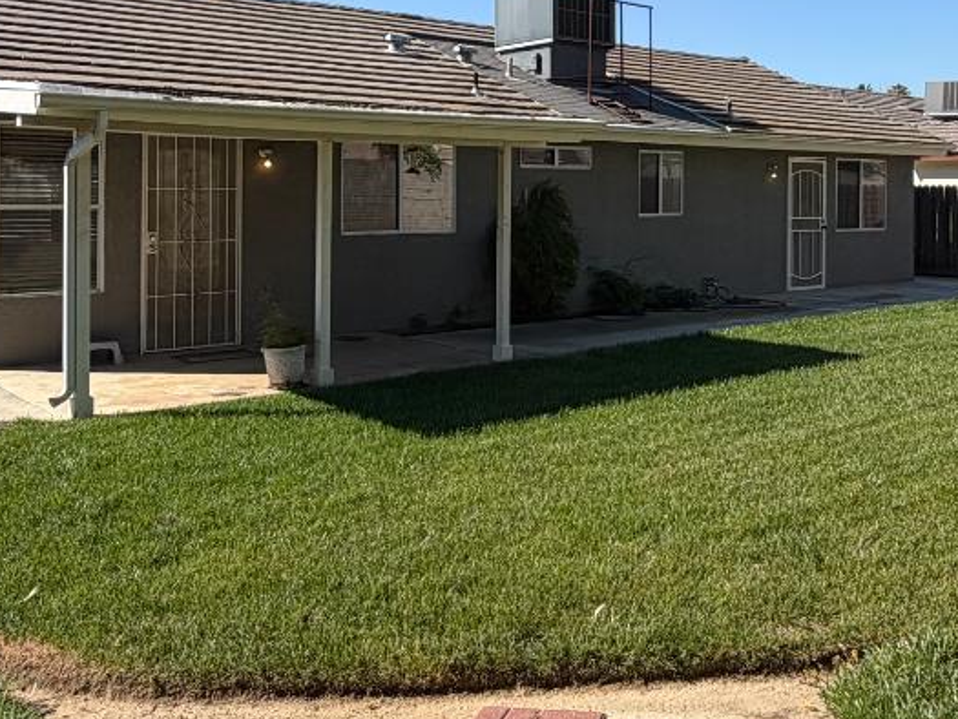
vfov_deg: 35.3
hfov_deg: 46.5
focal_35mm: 40
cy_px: 189
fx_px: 1107
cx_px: 584
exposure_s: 1/770
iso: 25
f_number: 2.2
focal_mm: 2.22
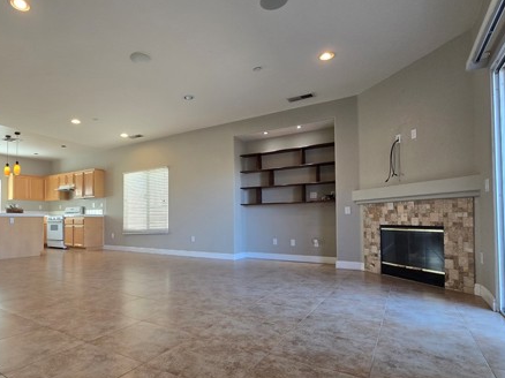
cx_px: 187
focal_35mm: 19
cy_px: 217
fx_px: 277
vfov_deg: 68.3
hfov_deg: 82.9
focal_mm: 2.2
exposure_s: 1/60
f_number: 2.2
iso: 64
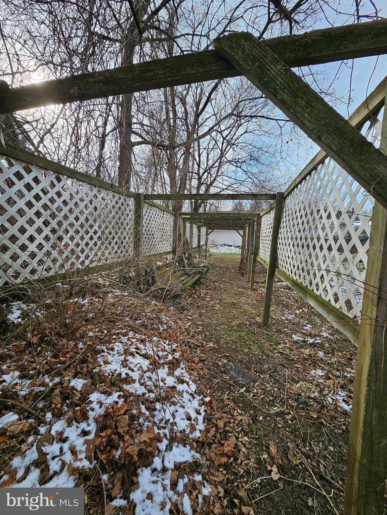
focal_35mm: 13
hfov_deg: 89.9
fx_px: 194
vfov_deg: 106.2
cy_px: 258
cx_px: 194
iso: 32
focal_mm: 1.74
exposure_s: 1/617
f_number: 2.2
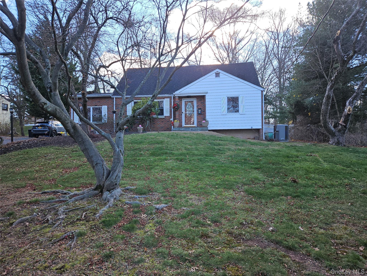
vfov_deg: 58.9
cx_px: 184
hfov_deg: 73.9
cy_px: 138
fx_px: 244
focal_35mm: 23
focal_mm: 5.4
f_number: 1.8
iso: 25
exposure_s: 1/349
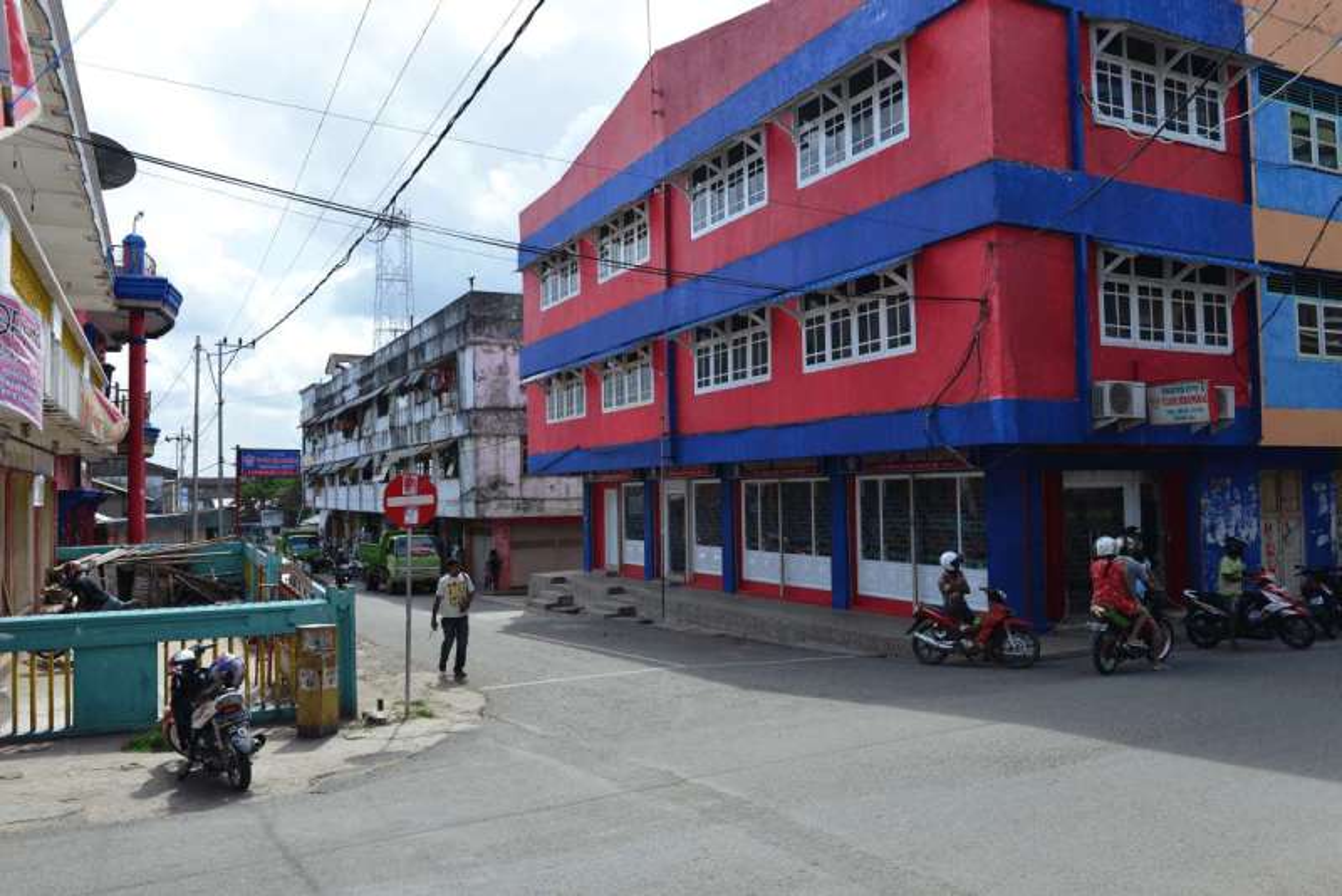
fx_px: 1044
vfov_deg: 46.4
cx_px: 671
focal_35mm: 28
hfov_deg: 65.5
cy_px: 448
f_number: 10
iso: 250
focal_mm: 28
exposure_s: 1/320
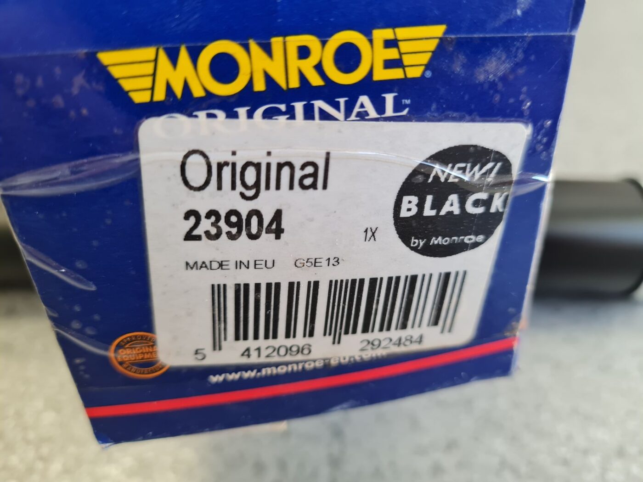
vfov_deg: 53.1
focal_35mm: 26
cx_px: 322
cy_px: 241
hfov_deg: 67.3
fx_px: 483
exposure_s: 1/100
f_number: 1.8
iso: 250
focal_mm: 5.4
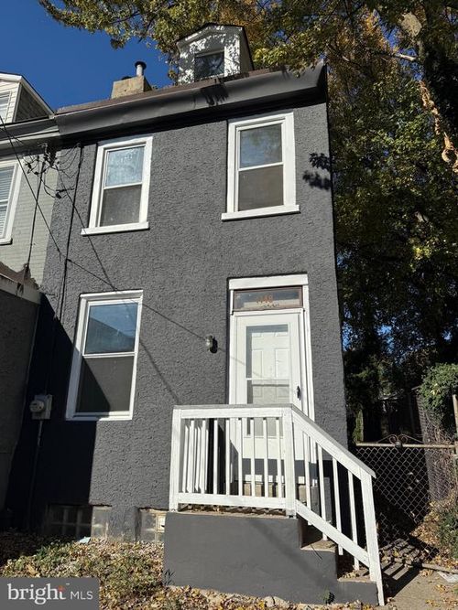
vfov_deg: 71.6
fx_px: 424
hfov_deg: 56.8
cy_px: 305
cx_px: 229
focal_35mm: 24
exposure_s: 1/7353
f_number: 1.78
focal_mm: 6.76
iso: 80
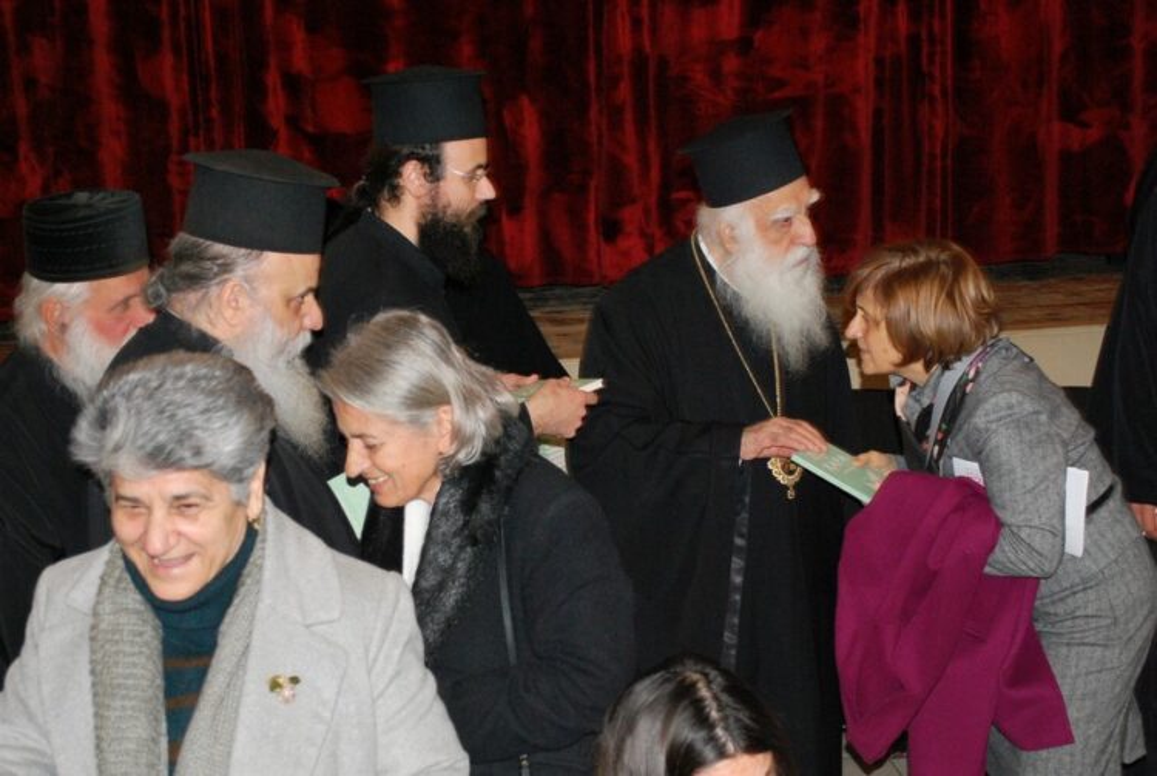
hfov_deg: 35.0
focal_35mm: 57
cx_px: 578
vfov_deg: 23.9
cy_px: 388
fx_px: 1835
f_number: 5.3
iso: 800
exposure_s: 1/60
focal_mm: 38
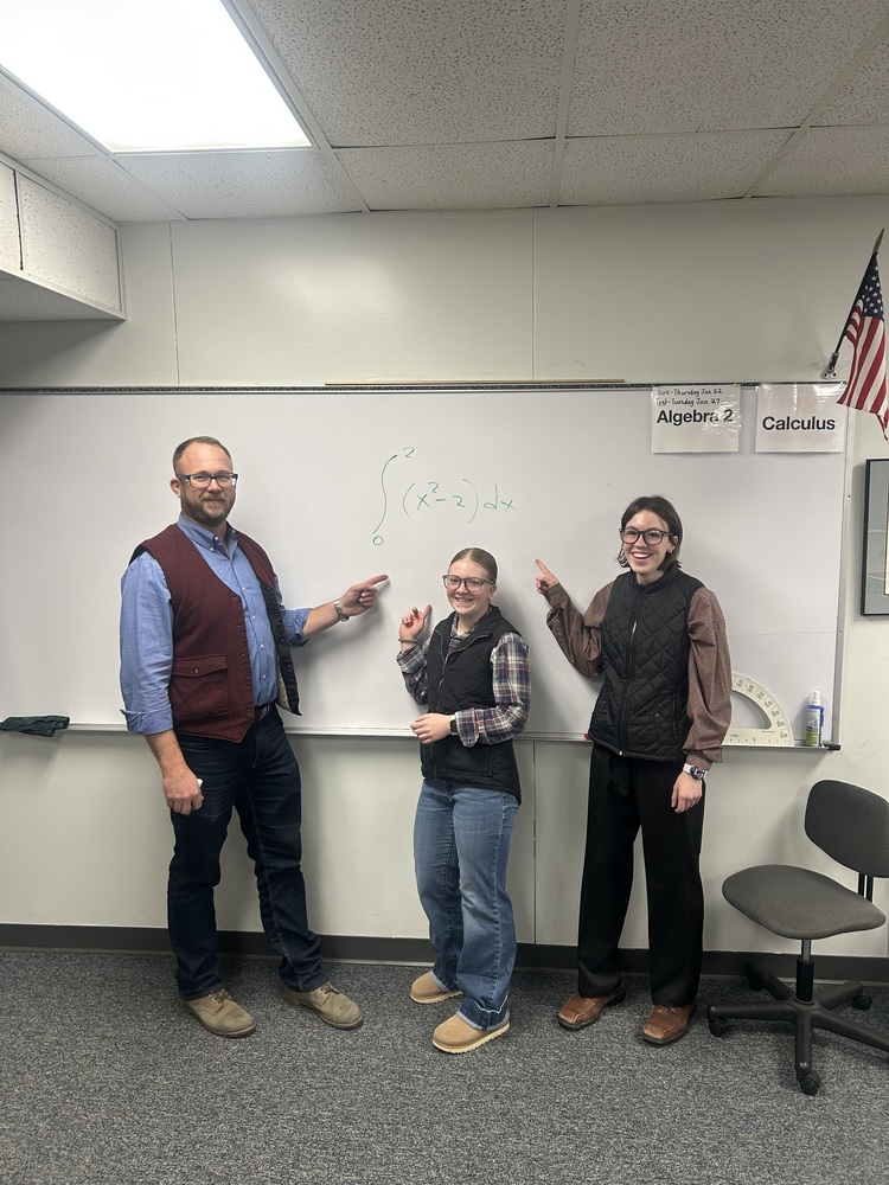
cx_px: 444
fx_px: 890
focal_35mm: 26
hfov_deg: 53.1
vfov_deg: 67.3
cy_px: 592
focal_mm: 5.7
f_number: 1.5
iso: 100
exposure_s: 1/60
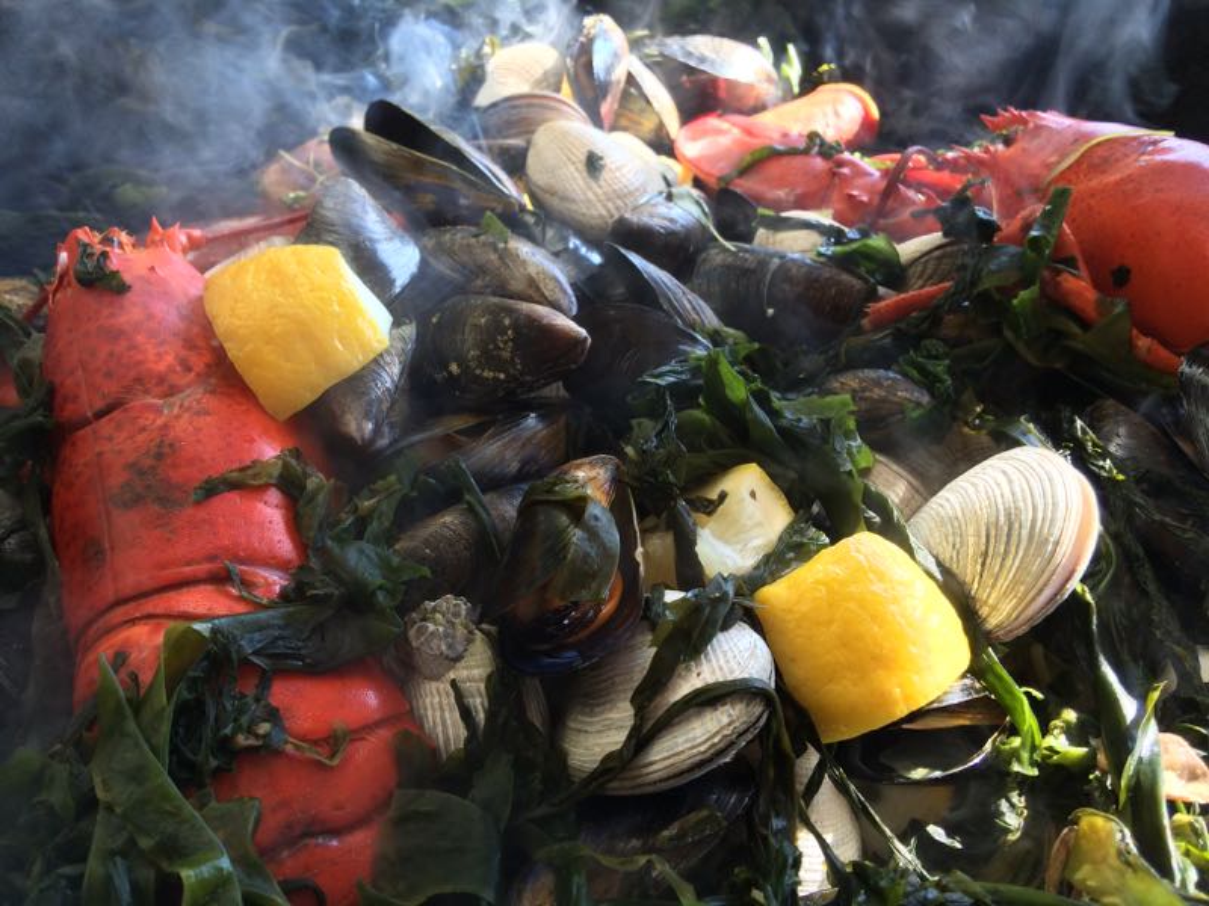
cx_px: 604
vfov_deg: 48.2
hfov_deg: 61.7
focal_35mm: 29
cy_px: 453
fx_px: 1013
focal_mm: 4.15
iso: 64
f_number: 2.2
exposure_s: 1/120
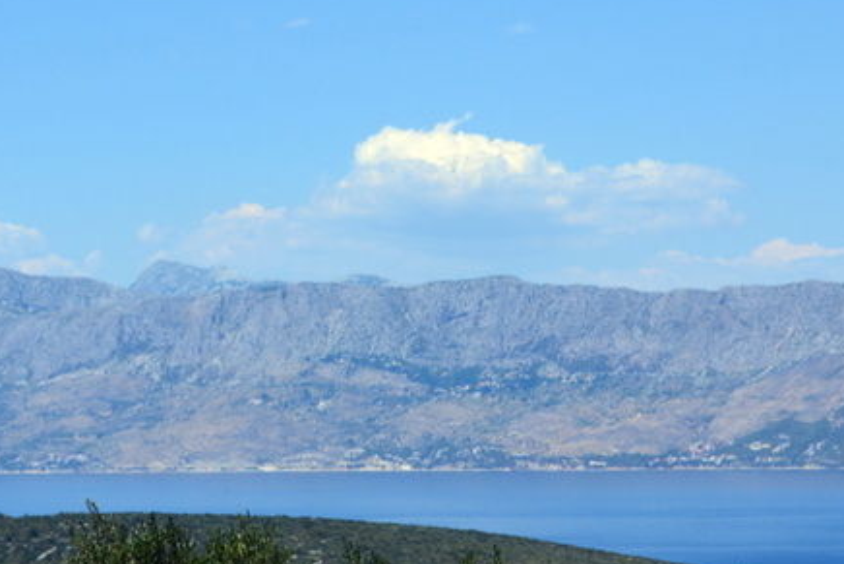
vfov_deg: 11.3
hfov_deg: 16.9
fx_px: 2838
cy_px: 364
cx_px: 329
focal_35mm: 121
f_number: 11
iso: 320
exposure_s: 1/500
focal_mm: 44
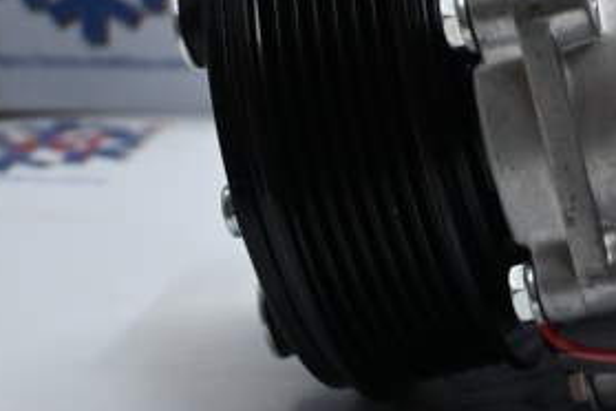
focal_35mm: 107
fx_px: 1838
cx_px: 762
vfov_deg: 12.5
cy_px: -36
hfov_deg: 18.0
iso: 900
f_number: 4.2
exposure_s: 1/125
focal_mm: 25
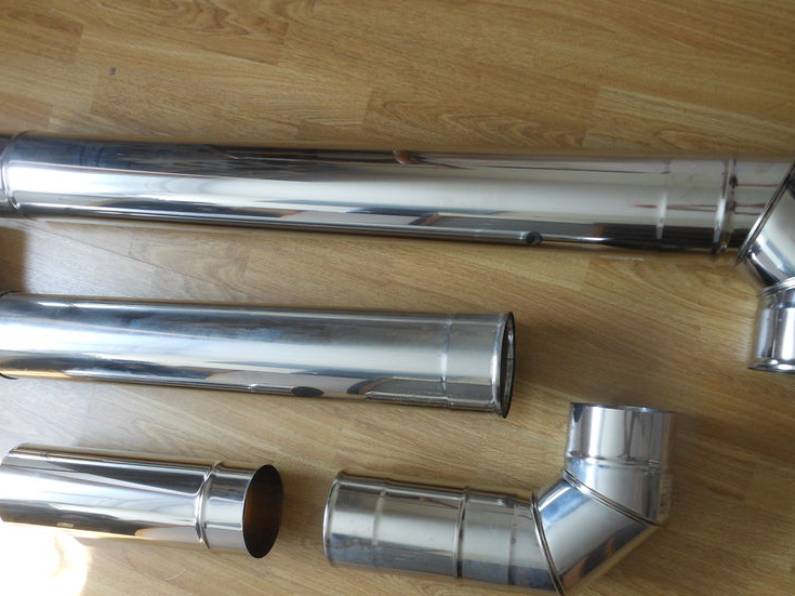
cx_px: 379
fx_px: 781
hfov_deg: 53.9
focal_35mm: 34
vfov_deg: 41.6
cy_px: 350
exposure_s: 1/30
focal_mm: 4.5
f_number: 3.2
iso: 125
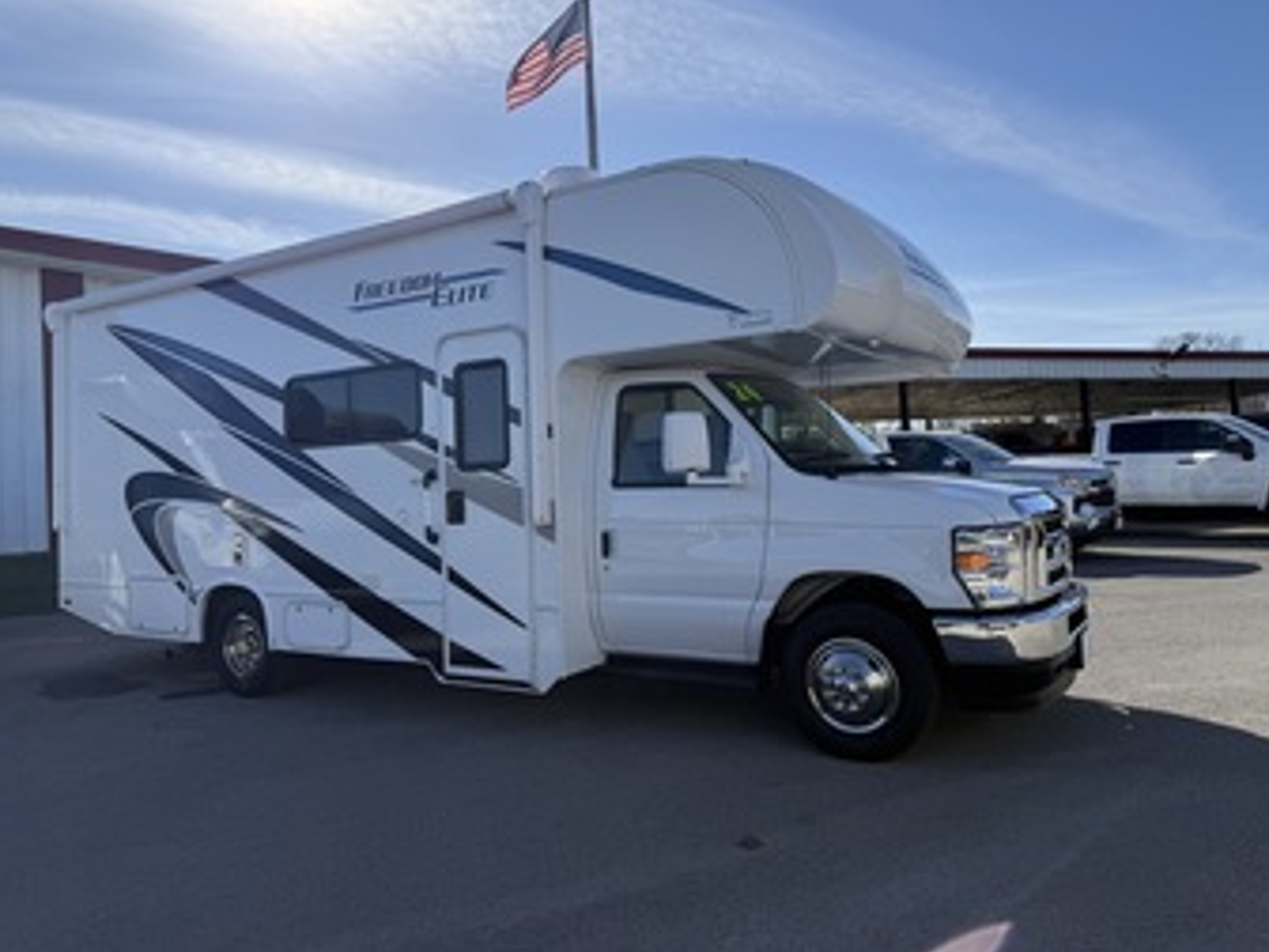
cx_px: 623
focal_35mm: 25
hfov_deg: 69.4
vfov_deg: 54.9
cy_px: 463
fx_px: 916
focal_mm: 6.76
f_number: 1.78
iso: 100
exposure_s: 1/7353
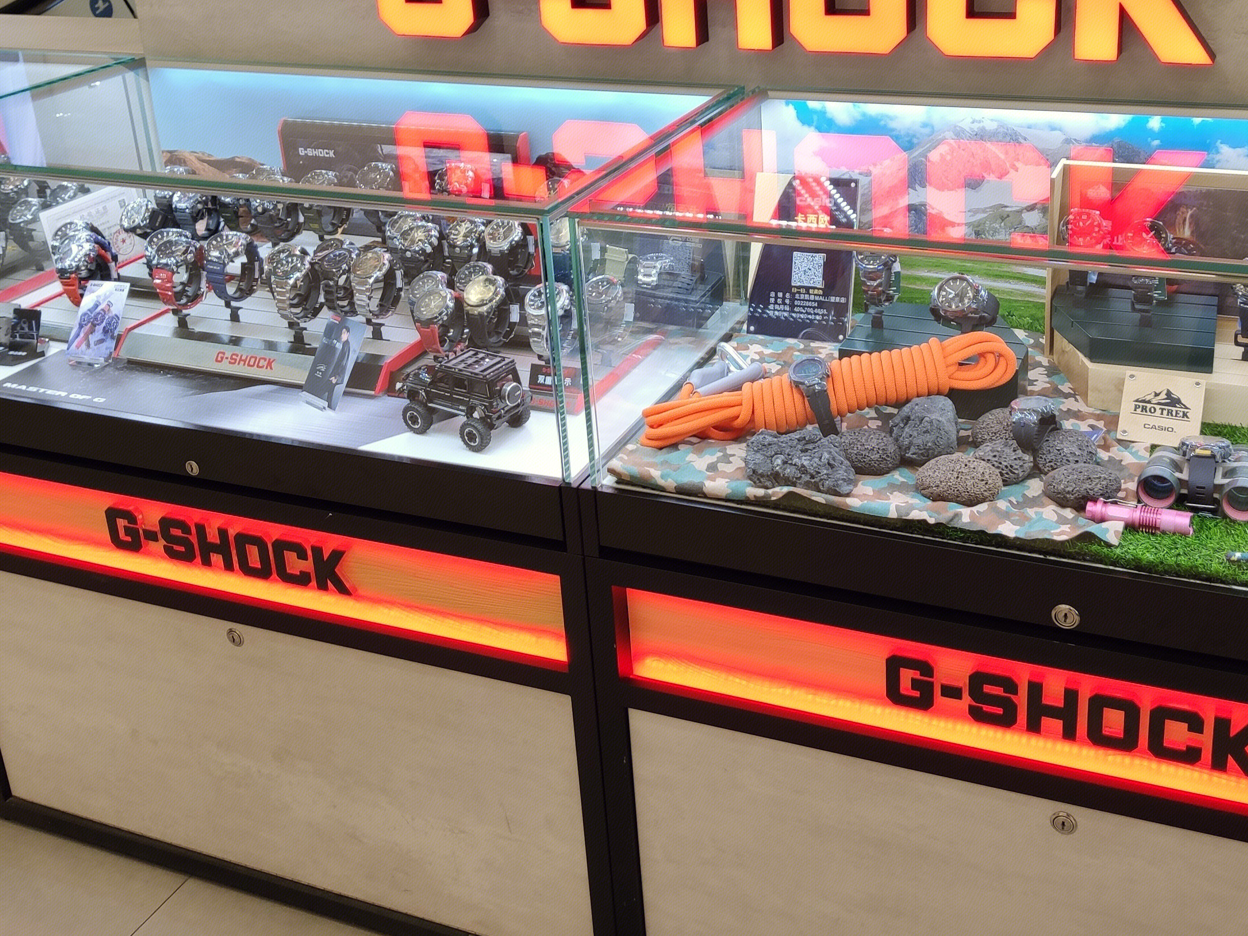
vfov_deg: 35.1
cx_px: 732
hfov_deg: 46.6
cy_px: 228
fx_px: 1442
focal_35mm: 40
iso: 126
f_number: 1.75
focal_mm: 4.75
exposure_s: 1/100
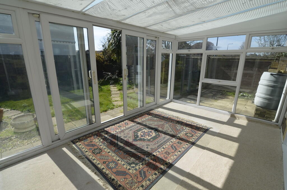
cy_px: 95
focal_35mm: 16
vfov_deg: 71.8
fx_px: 131
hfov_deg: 95.1
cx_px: 144
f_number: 8
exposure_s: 1/250
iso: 125
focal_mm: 11
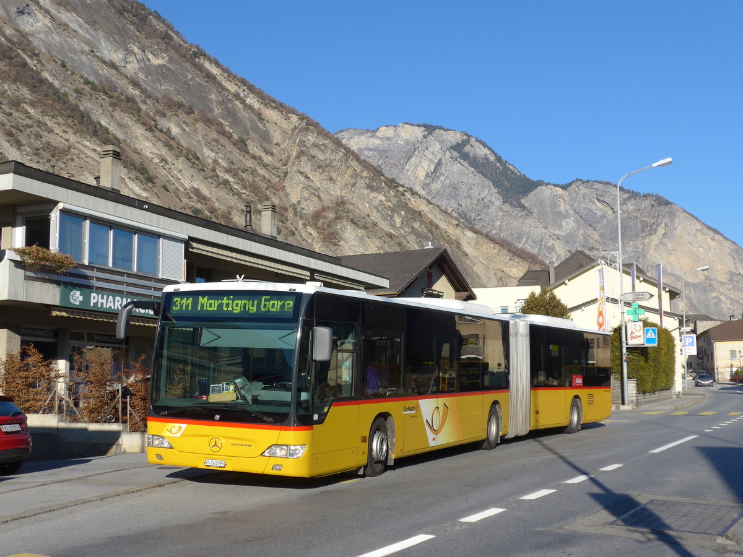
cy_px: 278
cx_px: 372
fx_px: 987
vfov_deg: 31.5
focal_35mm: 46
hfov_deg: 41.2
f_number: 3
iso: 80
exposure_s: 1/1600
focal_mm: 9.5
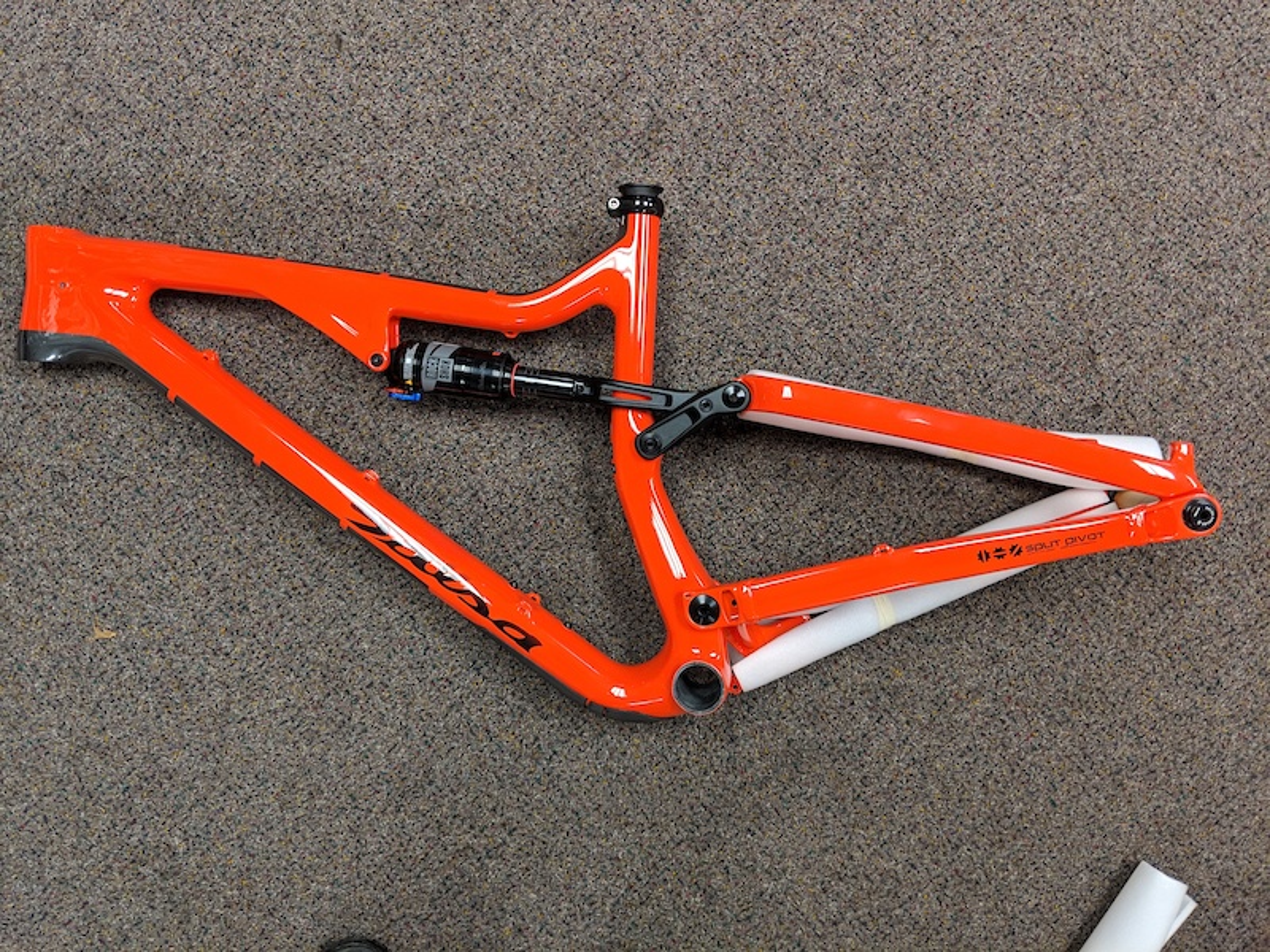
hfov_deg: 65.3
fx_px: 991
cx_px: 635
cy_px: 476
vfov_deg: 51.4
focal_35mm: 27
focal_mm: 4.44
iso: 100
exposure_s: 1/24
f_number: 1.8
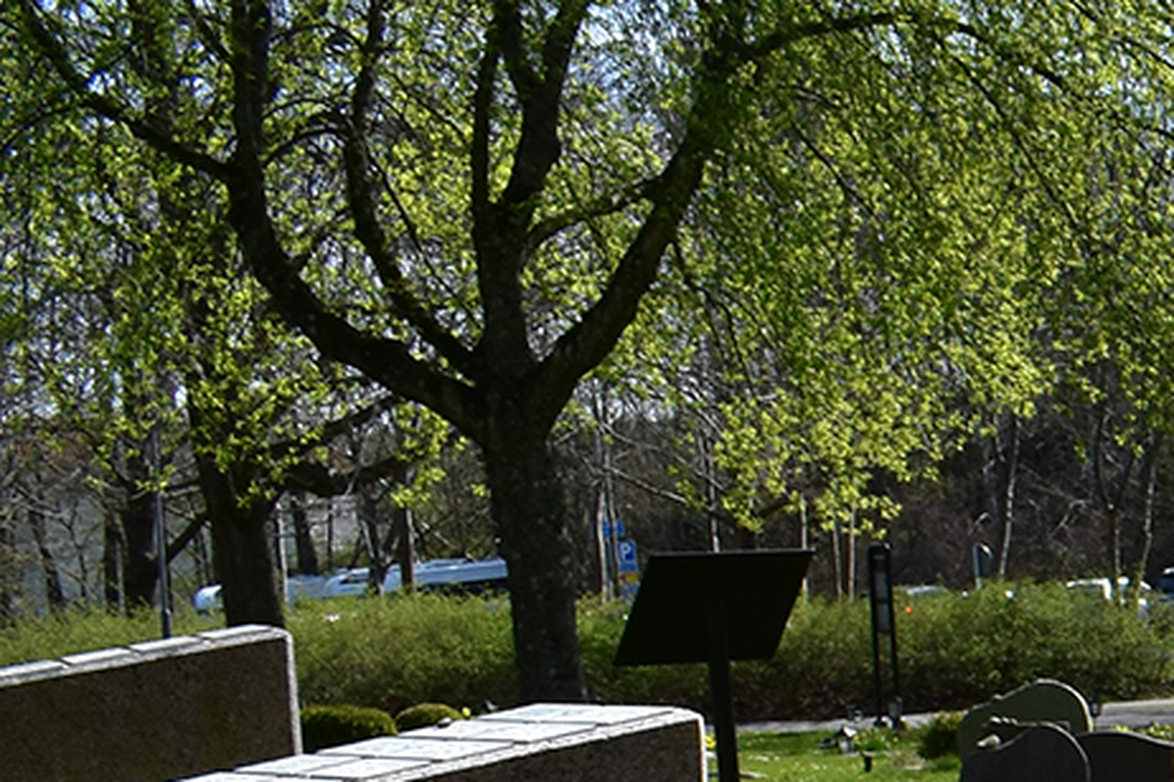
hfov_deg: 15.0
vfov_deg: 11.1
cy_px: 1319
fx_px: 3815
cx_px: 2180
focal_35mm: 117
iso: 400
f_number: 11
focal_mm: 18
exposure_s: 1/400
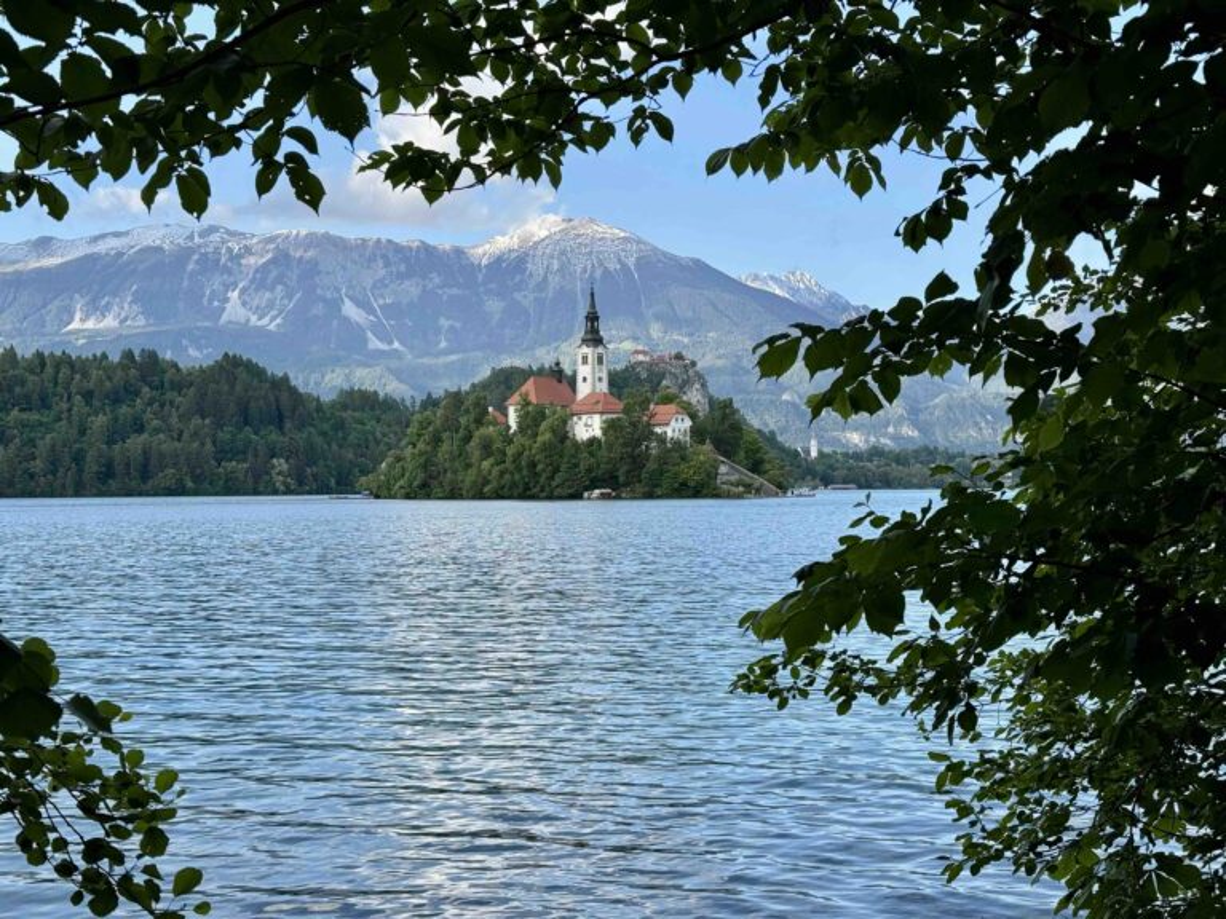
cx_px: 613
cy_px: 460
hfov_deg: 39.7
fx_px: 1700
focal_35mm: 48
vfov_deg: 30.3
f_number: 1.78
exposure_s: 1/1490
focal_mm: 6.76
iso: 64
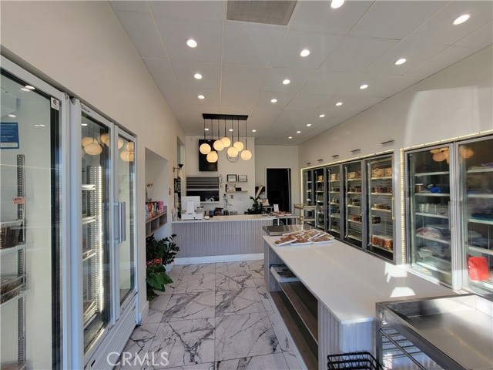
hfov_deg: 106.2
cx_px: 246
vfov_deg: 89.9
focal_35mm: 13
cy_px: 185
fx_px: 185
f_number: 2.2
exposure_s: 1/129
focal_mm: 2.2
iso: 50
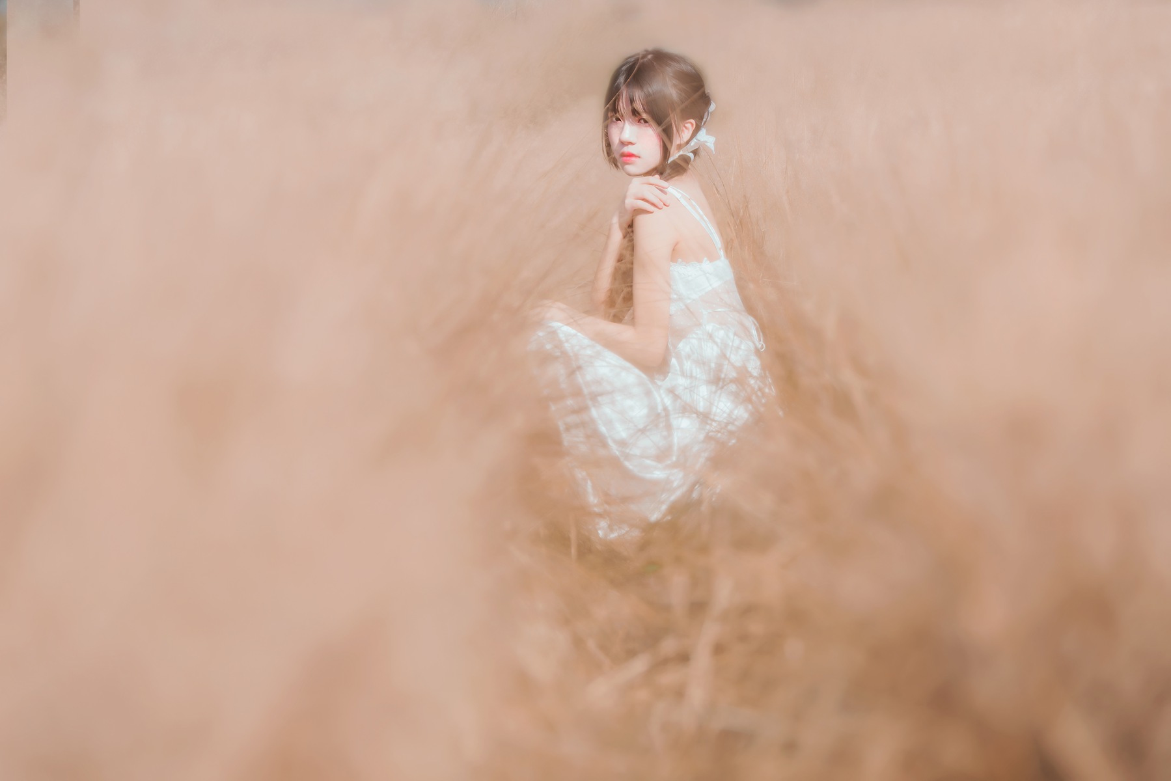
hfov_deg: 19.5
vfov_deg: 13.0
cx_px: 586
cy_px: 390
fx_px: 3416
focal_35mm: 105
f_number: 2.8
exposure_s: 1/640
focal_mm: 105
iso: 50
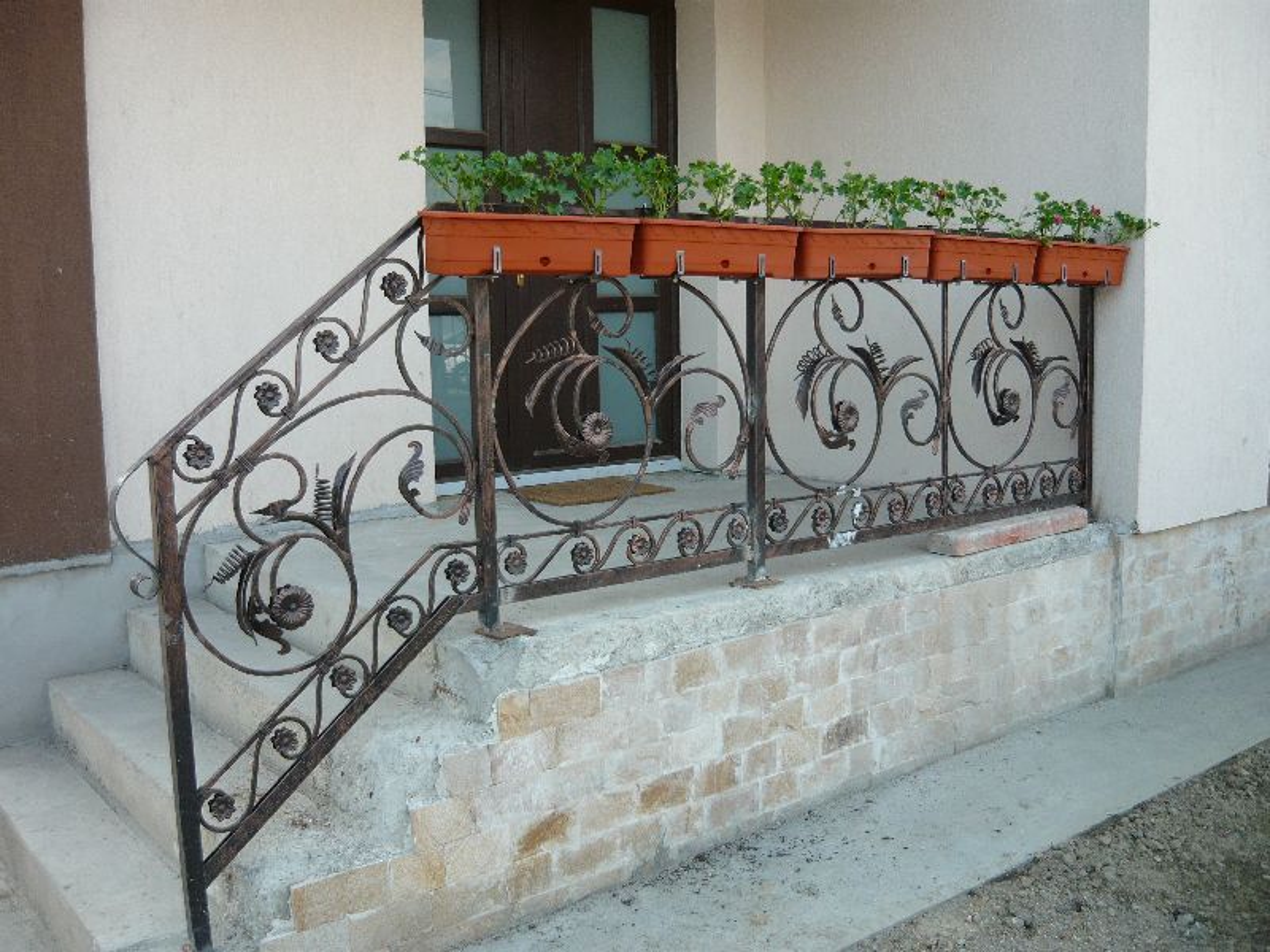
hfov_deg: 55.4
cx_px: 635
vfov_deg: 42.9
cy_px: 476
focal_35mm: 33
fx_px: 1211
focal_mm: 5.5
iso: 100
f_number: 2.8
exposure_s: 1/250
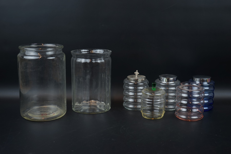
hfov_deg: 42.7
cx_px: 116
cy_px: 77
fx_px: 295
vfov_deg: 29.2
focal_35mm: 46
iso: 100
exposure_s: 1/60
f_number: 4.5
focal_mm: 46
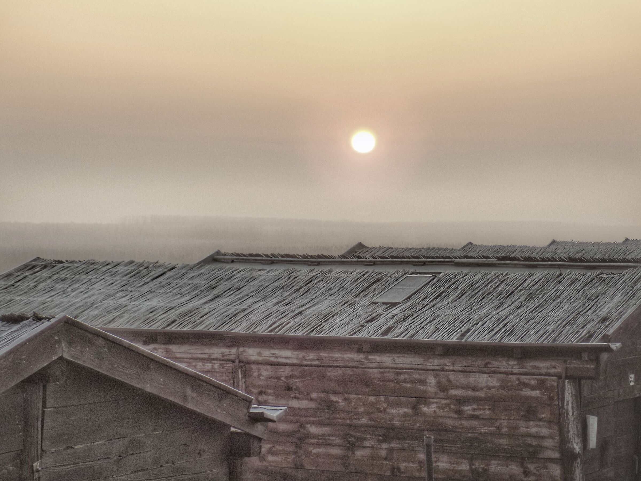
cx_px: 320
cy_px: 240
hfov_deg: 18.4
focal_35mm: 107
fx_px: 1981
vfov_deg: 13.8
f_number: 4.7
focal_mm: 19.1
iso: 80
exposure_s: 1/60
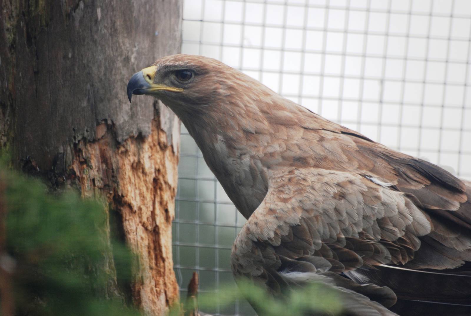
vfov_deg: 3.1
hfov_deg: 4.6
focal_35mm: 450
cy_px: 158
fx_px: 5894
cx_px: 236
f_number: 5.6
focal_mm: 300
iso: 400
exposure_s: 1/320
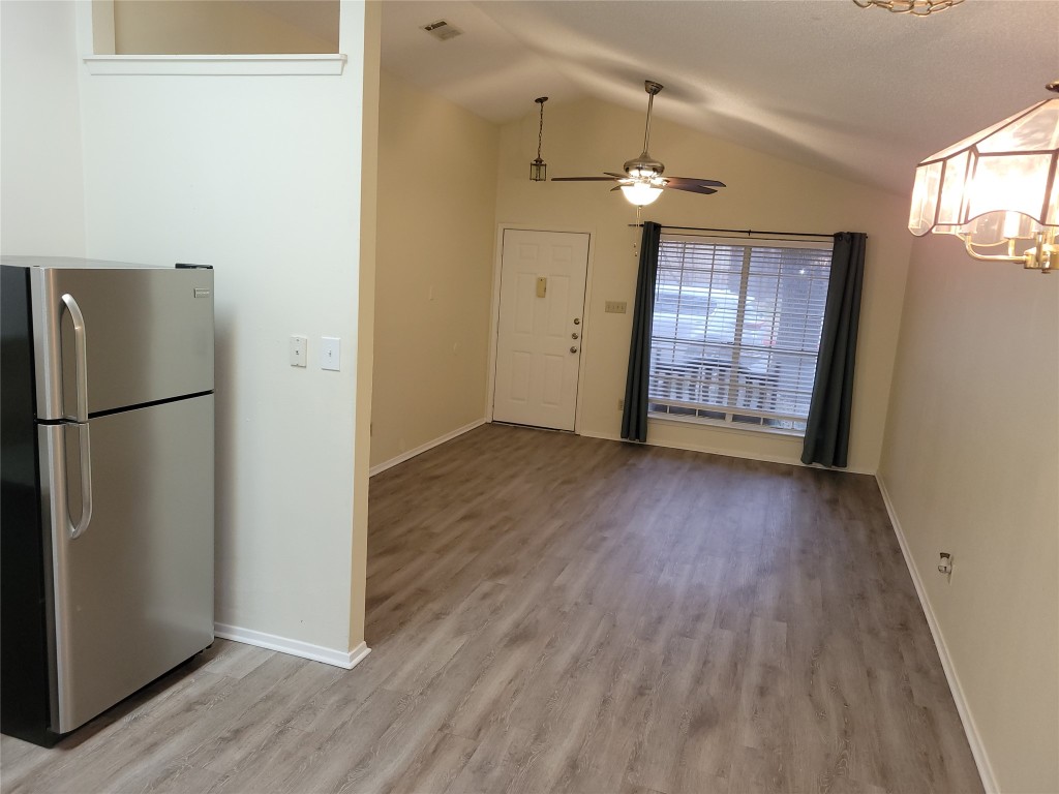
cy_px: 397
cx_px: 530
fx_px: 795
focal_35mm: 26
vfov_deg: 53.1
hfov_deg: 67.3
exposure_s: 1/24
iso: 100
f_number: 1.8
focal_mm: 5.4
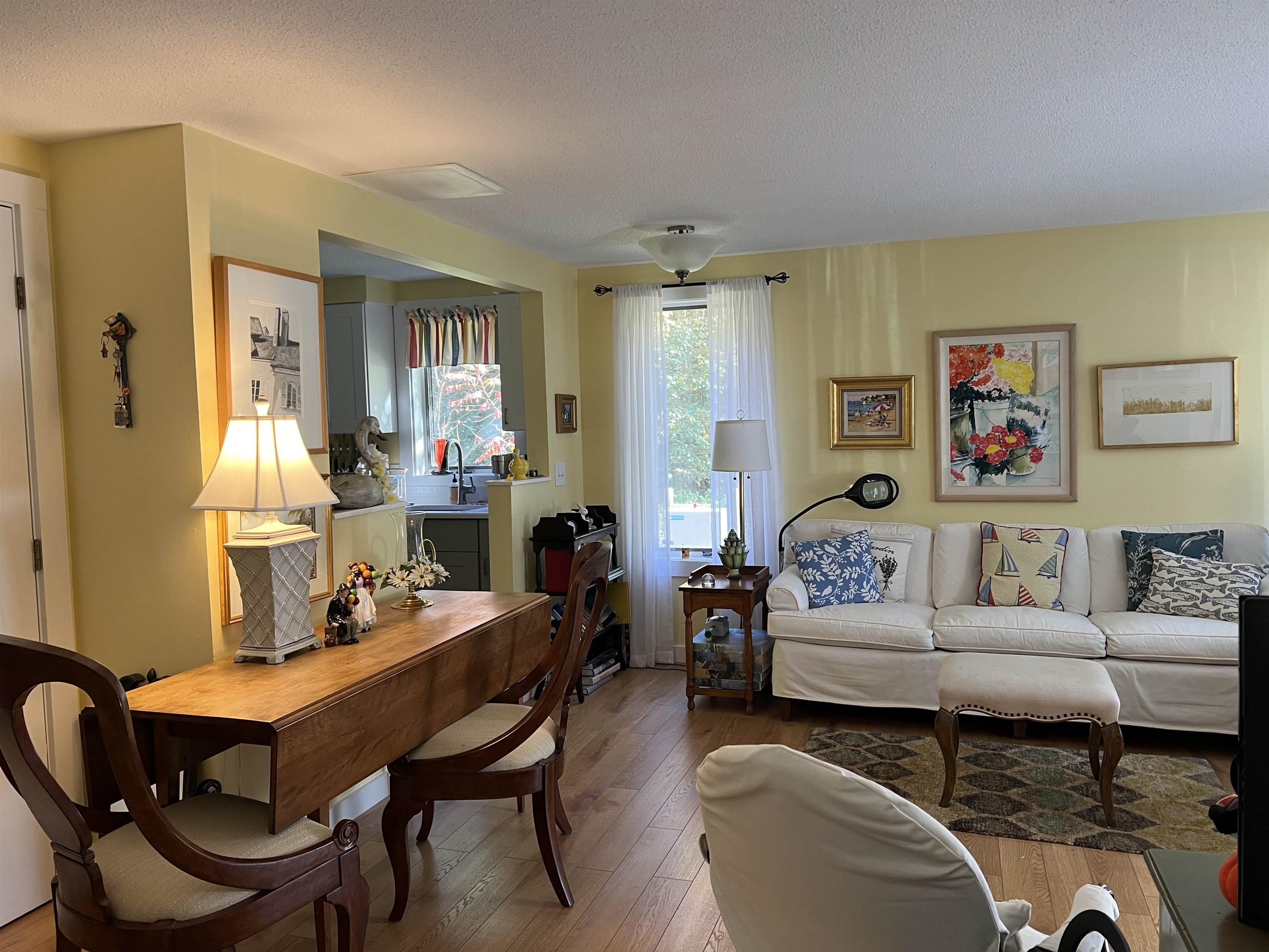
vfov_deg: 53.1
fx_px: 953
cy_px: 476
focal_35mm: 26
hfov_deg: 67.3
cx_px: 634
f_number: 1.5
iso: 80
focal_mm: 5.7
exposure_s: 1/60
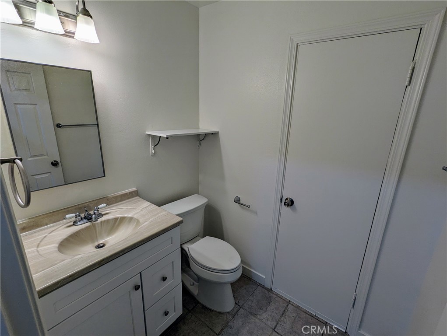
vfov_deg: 78.2
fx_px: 207
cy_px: 168
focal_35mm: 16
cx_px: 224
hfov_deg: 94.4
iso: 67
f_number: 2.2
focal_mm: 2.35
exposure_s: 1/120
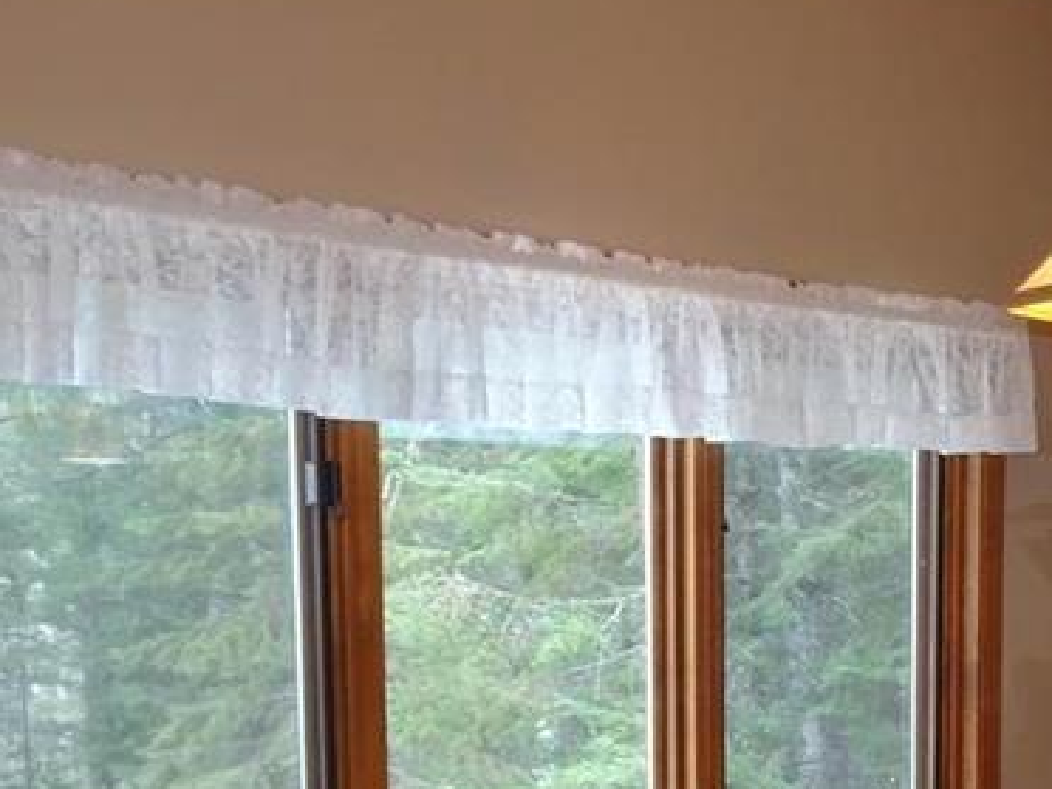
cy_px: 868
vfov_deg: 21.1
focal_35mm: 66
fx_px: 2006
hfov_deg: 28.3
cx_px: 939
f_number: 3.5
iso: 200
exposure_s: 1/30
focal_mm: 4.1
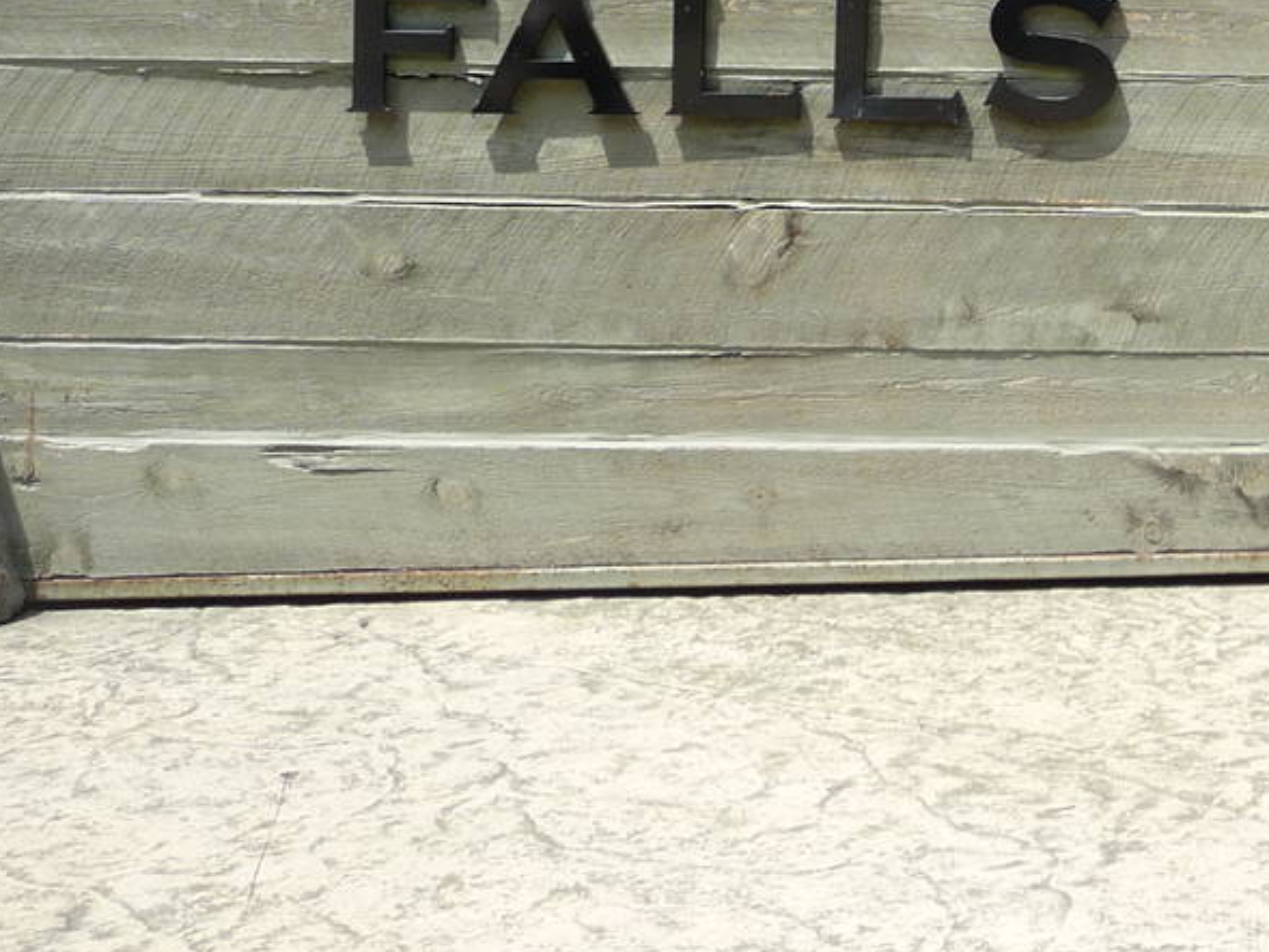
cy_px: -263
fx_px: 2787
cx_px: 1575
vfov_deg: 18.2
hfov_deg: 23.2
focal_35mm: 76
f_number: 3.3
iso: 100
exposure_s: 1/500
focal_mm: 4.7
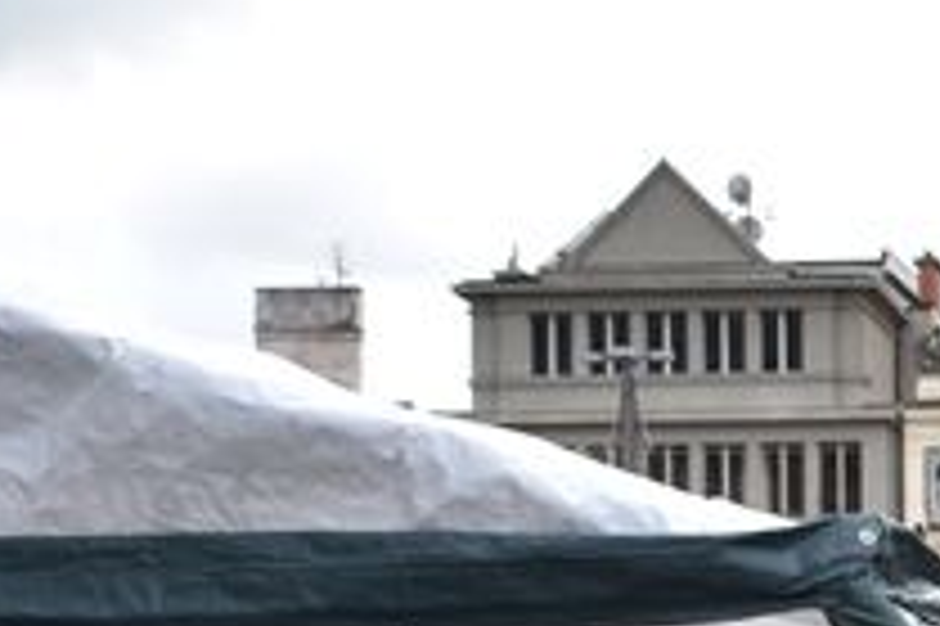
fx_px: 5178
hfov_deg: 10.1
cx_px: 1246
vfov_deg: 6.8
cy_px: 1034
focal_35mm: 198
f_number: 5.6
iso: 100
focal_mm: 27
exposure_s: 1/125
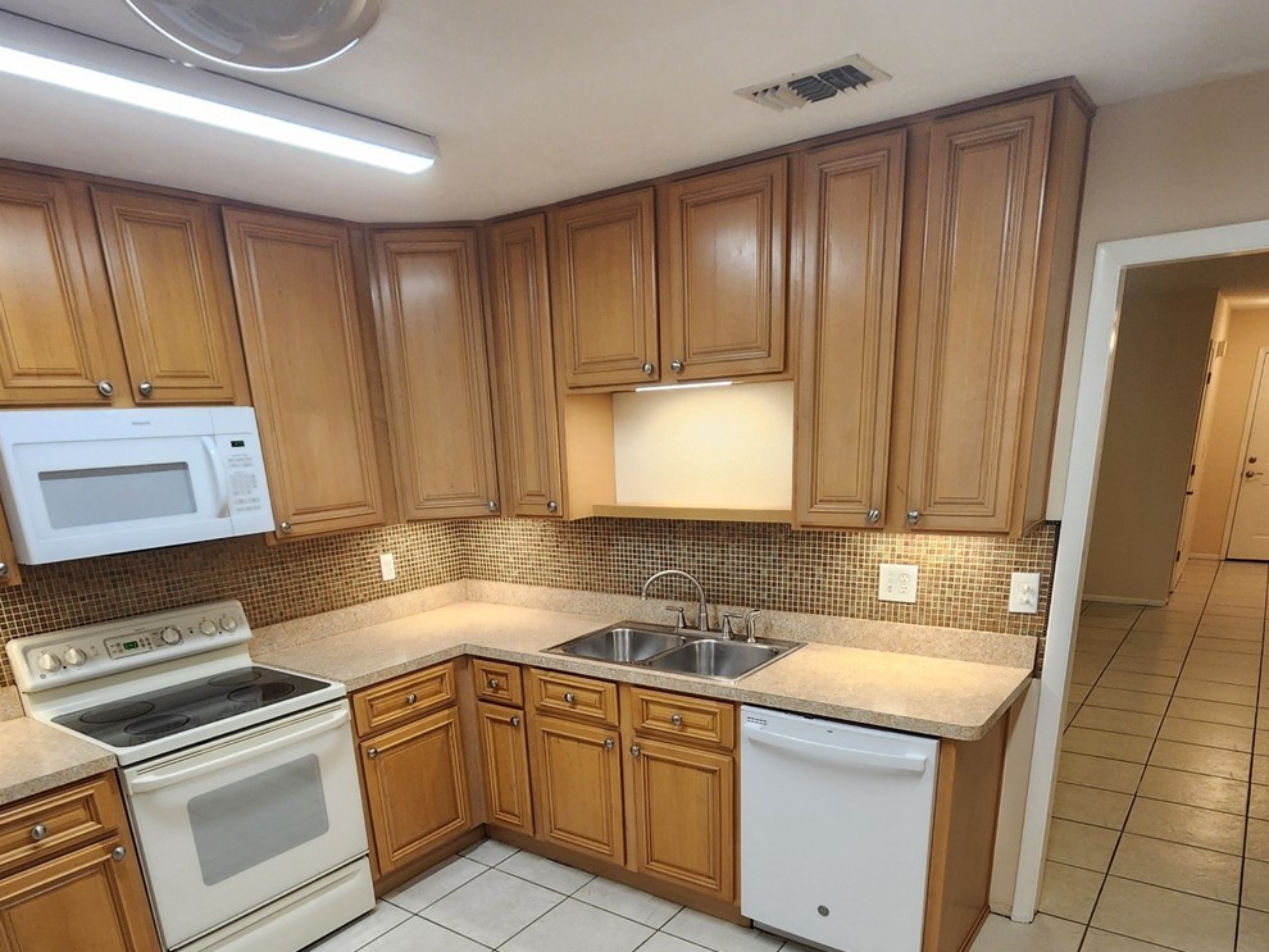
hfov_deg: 79.0
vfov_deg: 60.4
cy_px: 700
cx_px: 631
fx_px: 770
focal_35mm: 21
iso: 160
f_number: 2.2
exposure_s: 1/60
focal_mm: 2.2
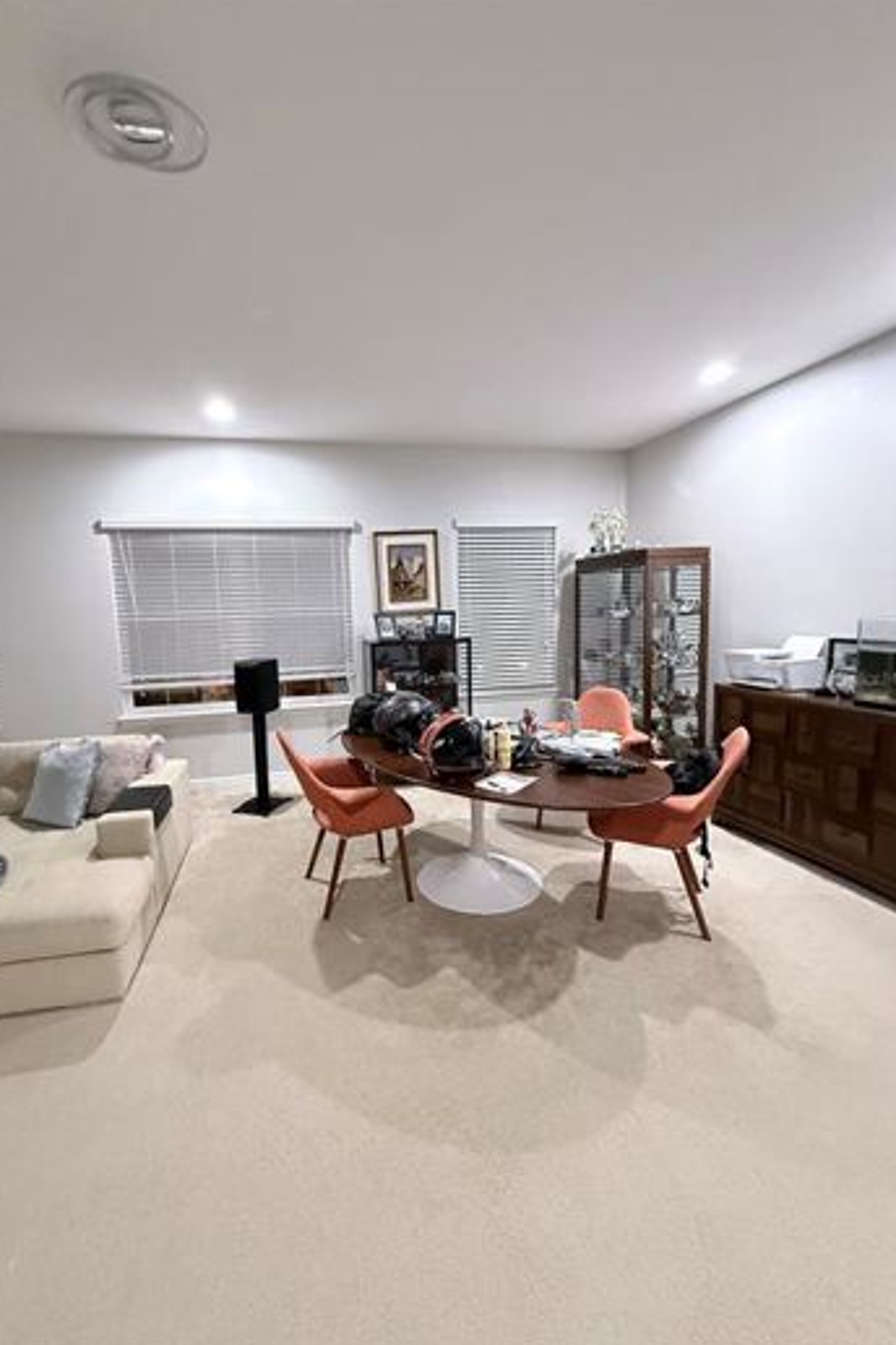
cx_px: 397
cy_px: 678
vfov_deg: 100.4
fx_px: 560
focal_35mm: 15
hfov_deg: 77.0
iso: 800
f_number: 2.2
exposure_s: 1/60
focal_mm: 2.22
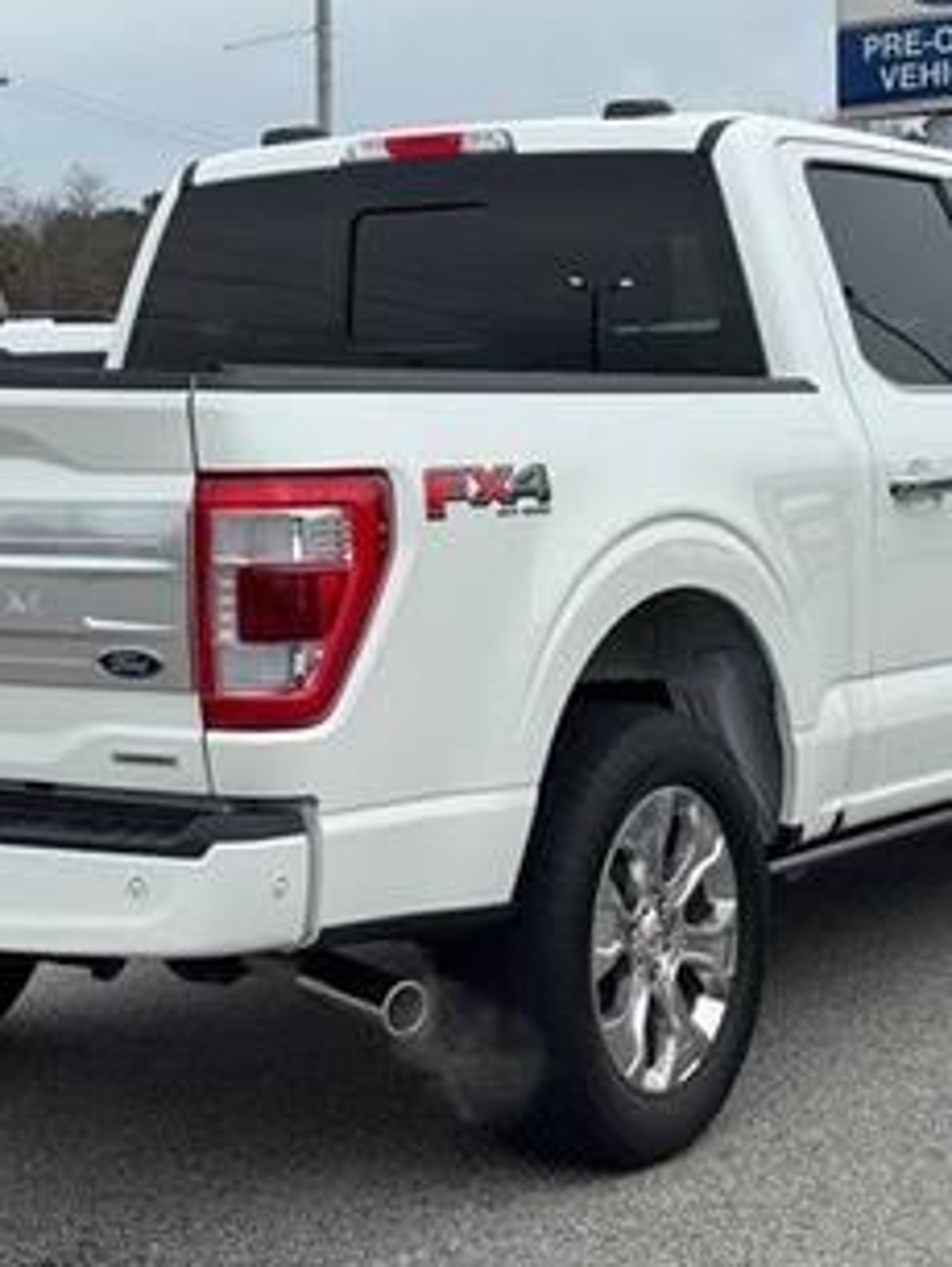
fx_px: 2893
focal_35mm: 79
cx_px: 373
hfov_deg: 18.7
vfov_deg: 24.7
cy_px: 671
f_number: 1.78
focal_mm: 6.76
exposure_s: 1/2045
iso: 64
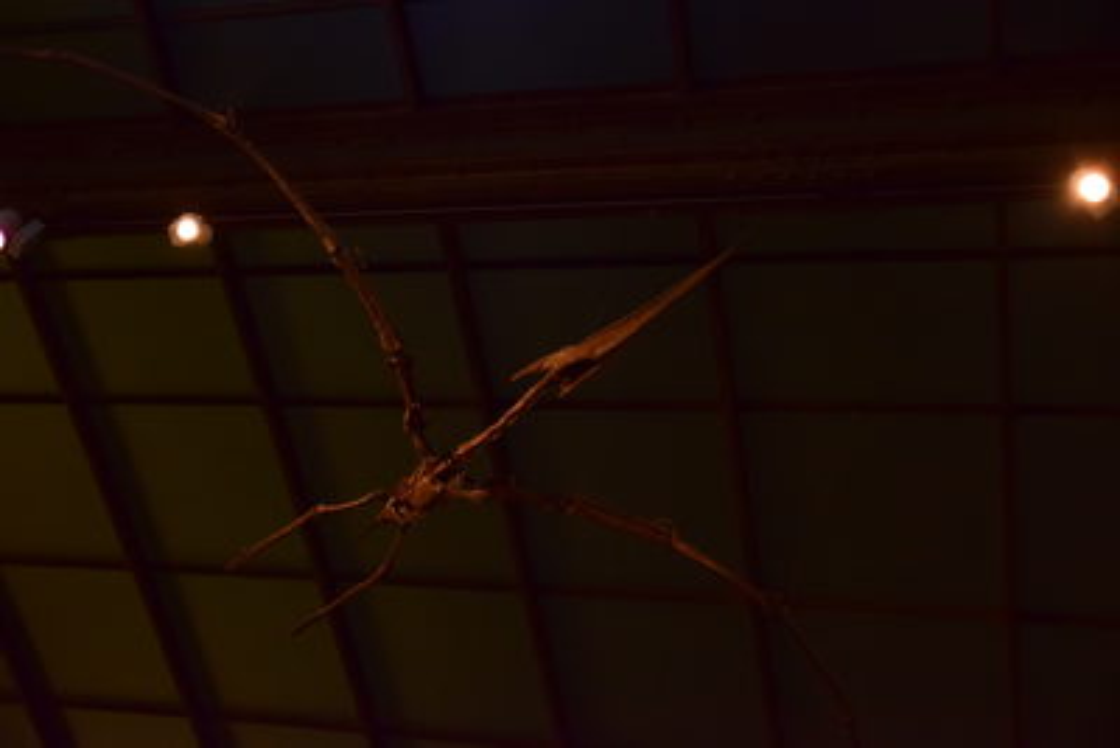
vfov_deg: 29.0
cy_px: 374
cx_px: 560
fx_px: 1447
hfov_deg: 42.3
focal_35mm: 46
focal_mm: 31
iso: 4000
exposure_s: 1/320
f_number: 4.5
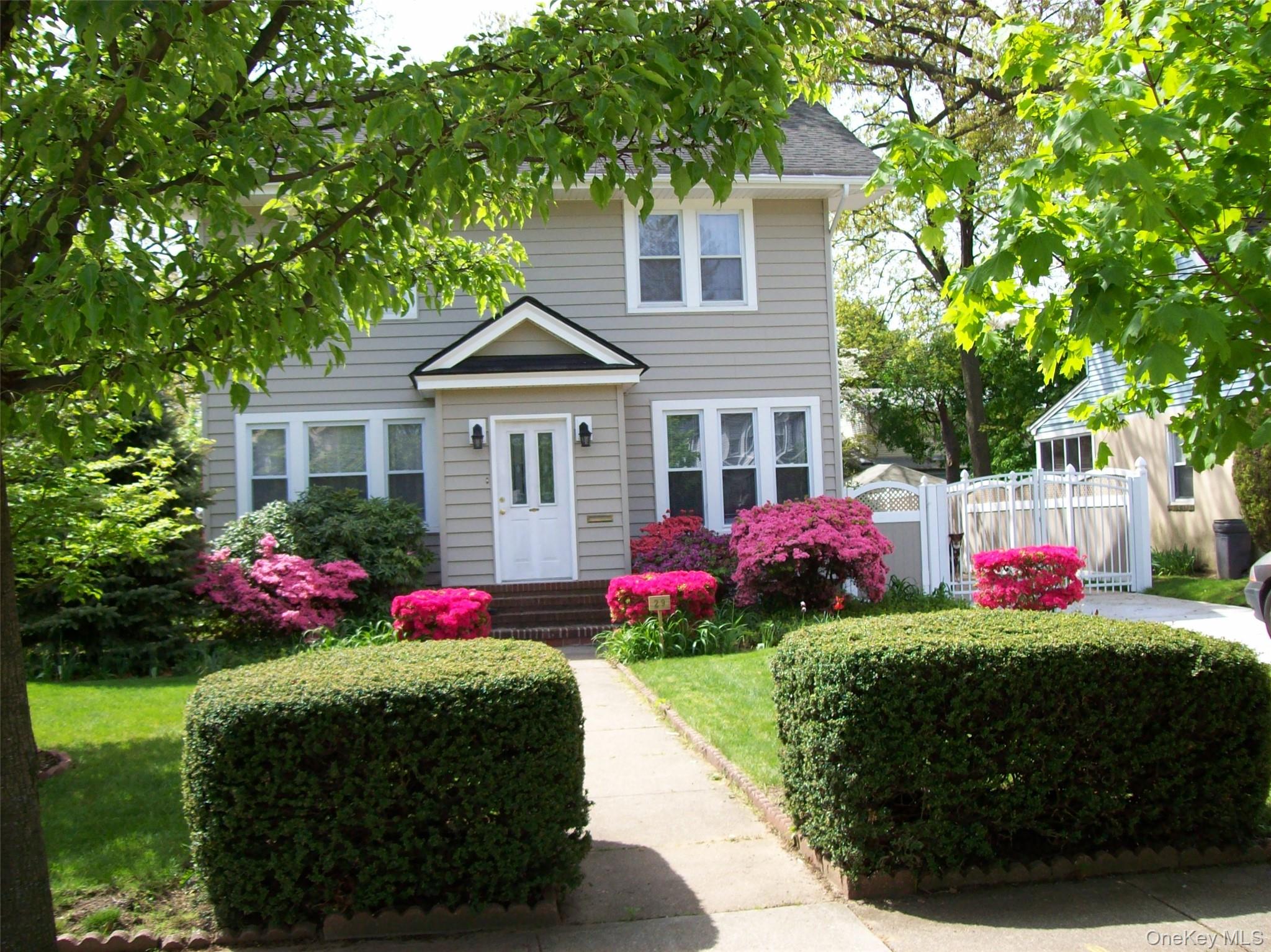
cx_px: 636
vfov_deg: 39.6
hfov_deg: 51.4
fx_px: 1321
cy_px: 476
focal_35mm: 36
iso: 80
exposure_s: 1/498
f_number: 2.7
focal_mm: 6
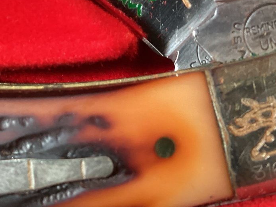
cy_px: 23
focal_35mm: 68
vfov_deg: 21.2
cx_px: 231
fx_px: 542
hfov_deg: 27.8
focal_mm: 3.3
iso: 320
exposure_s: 1/40
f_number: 2.4
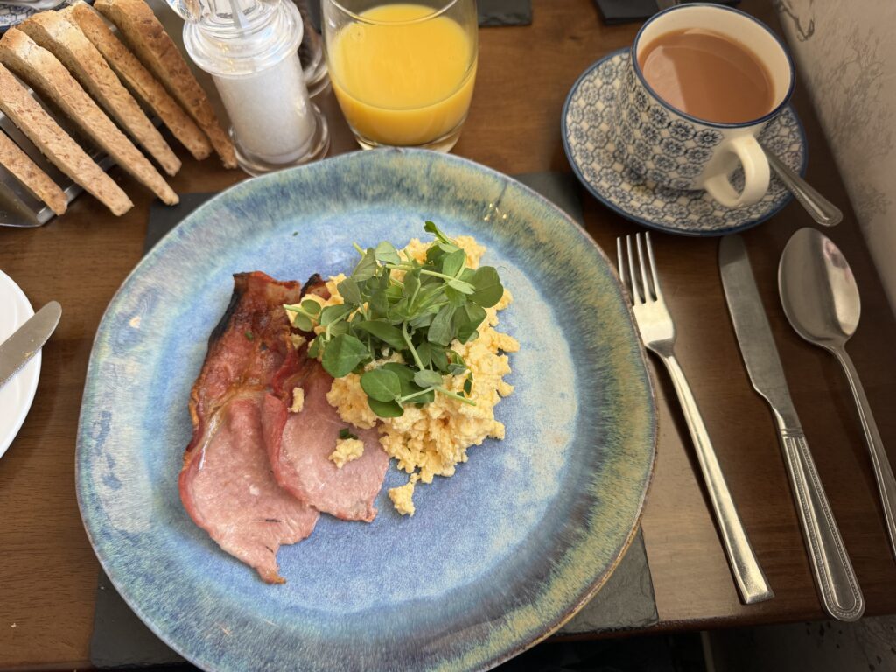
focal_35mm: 24
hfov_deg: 71.6
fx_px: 621
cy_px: 336
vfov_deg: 56.8
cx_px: 448
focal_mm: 6.76
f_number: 1.78
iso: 200
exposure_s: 1/100
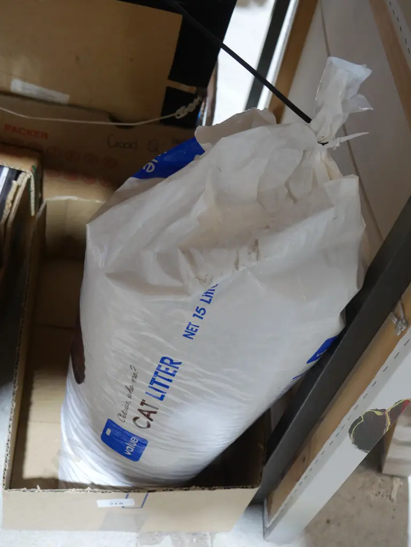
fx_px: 633
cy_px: 274
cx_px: 206
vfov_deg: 46.8
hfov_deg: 36.0
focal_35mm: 40
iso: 1600
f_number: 4.4
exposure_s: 1/60
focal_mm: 20
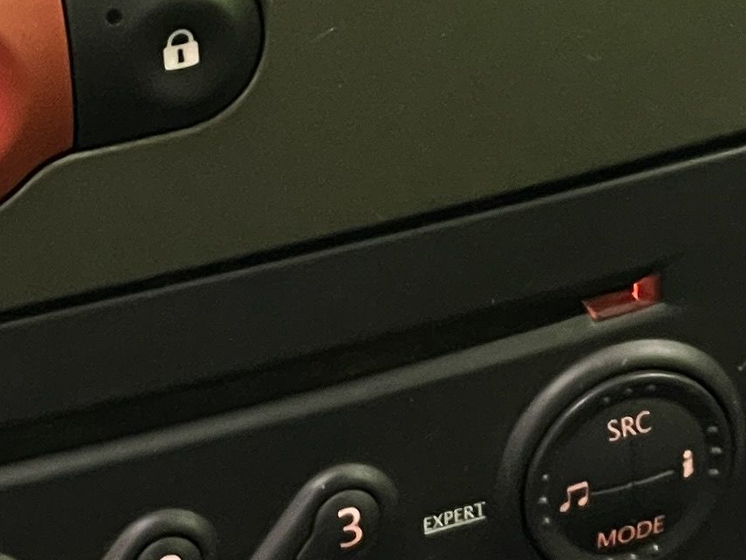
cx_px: 40
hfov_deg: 8.0
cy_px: -375
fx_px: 5324
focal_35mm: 247
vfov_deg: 5.9
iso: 640
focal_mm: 6
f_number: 2
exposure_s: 1/50
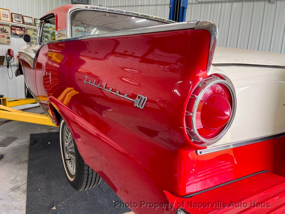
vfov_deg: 53.1
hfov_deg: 67.3
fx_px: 214
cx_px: 142
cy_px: 107
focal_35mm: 26
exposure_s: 1/120
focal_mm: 5.1
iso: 80
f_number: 1.6
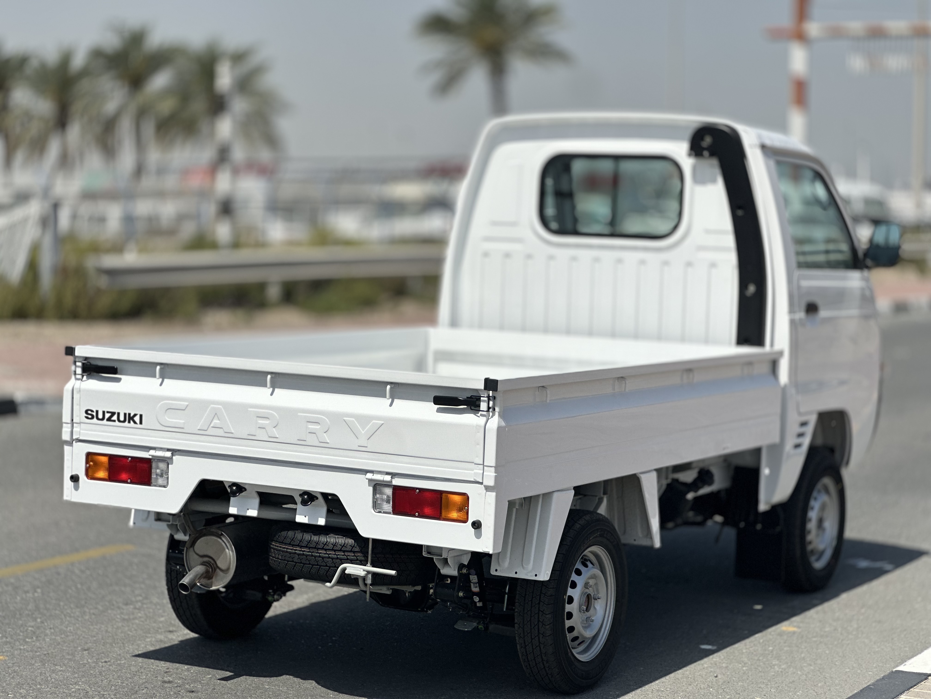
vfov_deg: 19.1
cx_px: 466
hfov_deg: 25.3
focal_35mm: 77
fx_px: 2071
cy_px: 350
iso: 32
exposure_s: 1/1727
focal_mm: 9
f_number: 2.8
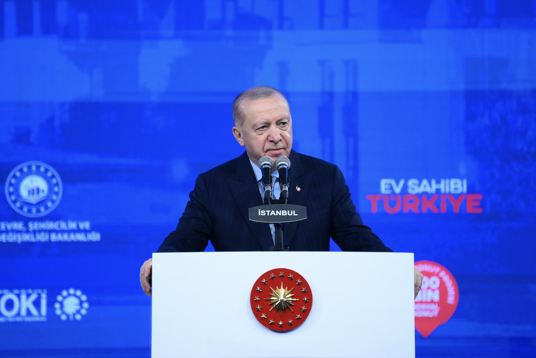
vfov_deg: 3.4
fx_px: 5955
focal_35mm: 400
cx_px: 268
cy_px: 179
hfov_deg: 5.2
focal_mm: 400
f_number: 5.6
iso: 6400
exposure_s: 1/320
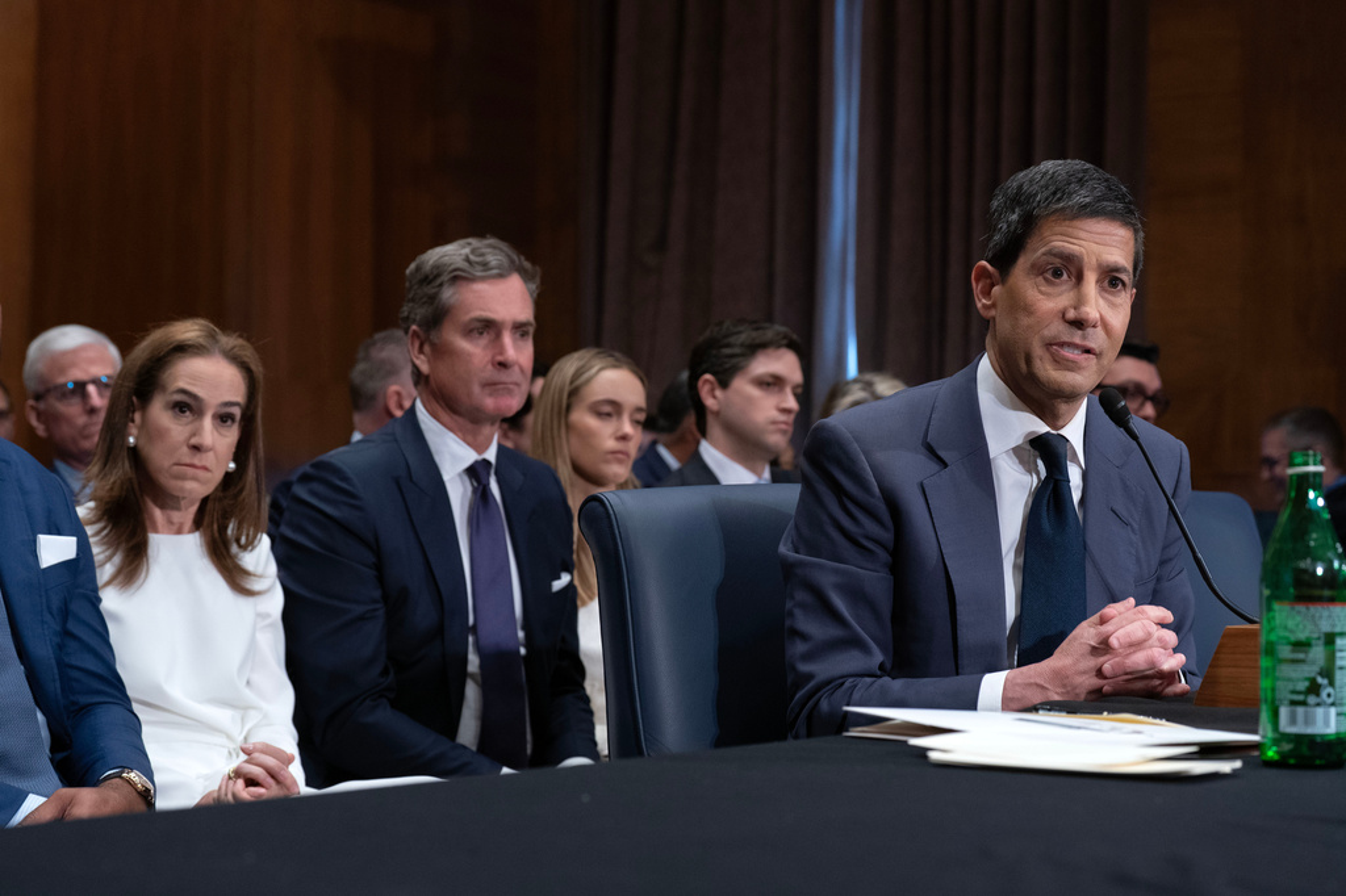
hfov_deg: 28.9
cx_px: 673
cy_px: 448
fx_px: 2616
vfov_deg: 19.4
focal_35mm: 70
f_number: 5
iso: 2500
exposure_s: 1/125
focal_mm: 70
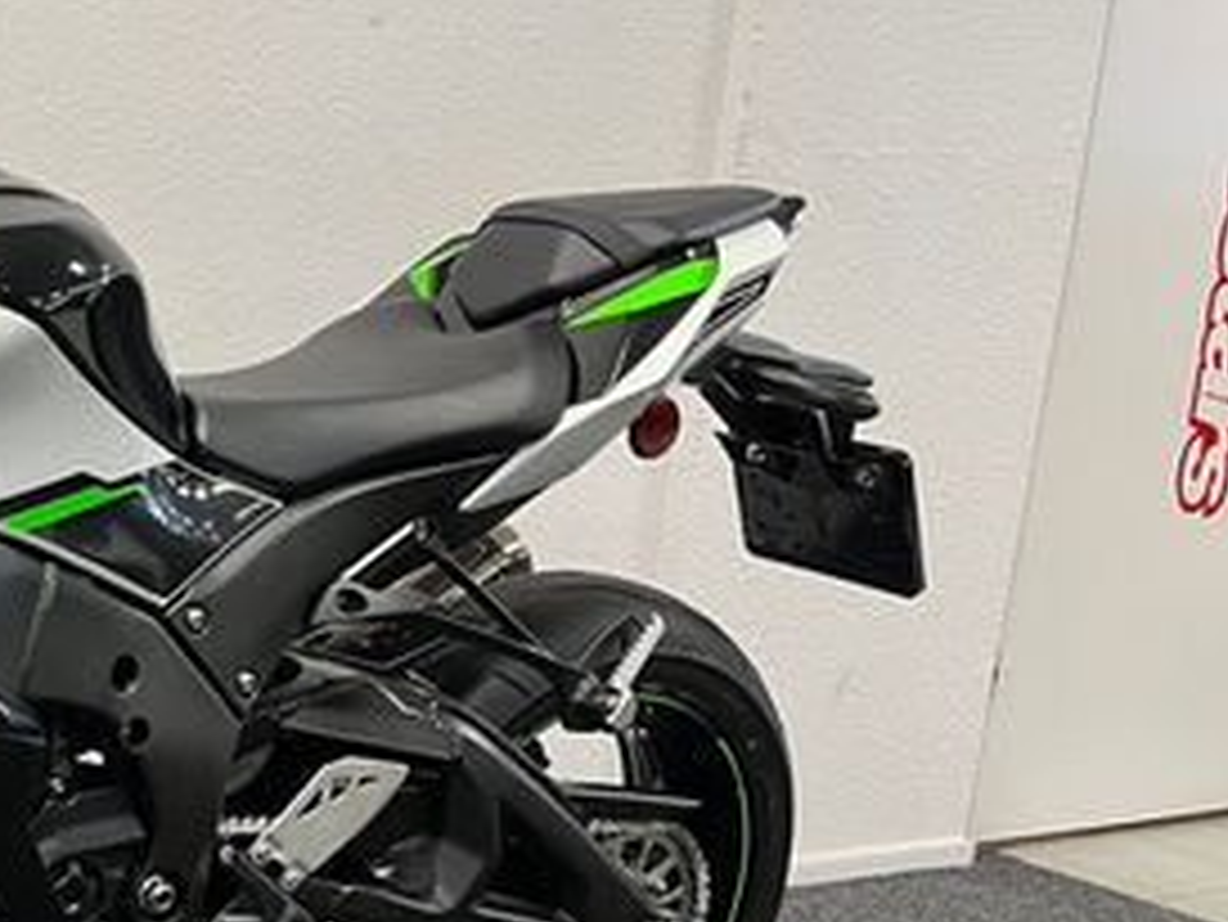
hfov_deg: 28.1
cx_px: -207
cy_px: 693
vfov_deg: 23.8
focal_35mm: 61
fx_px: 2165
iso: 100
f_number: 1.6
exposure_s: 1/50
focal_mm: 5.1
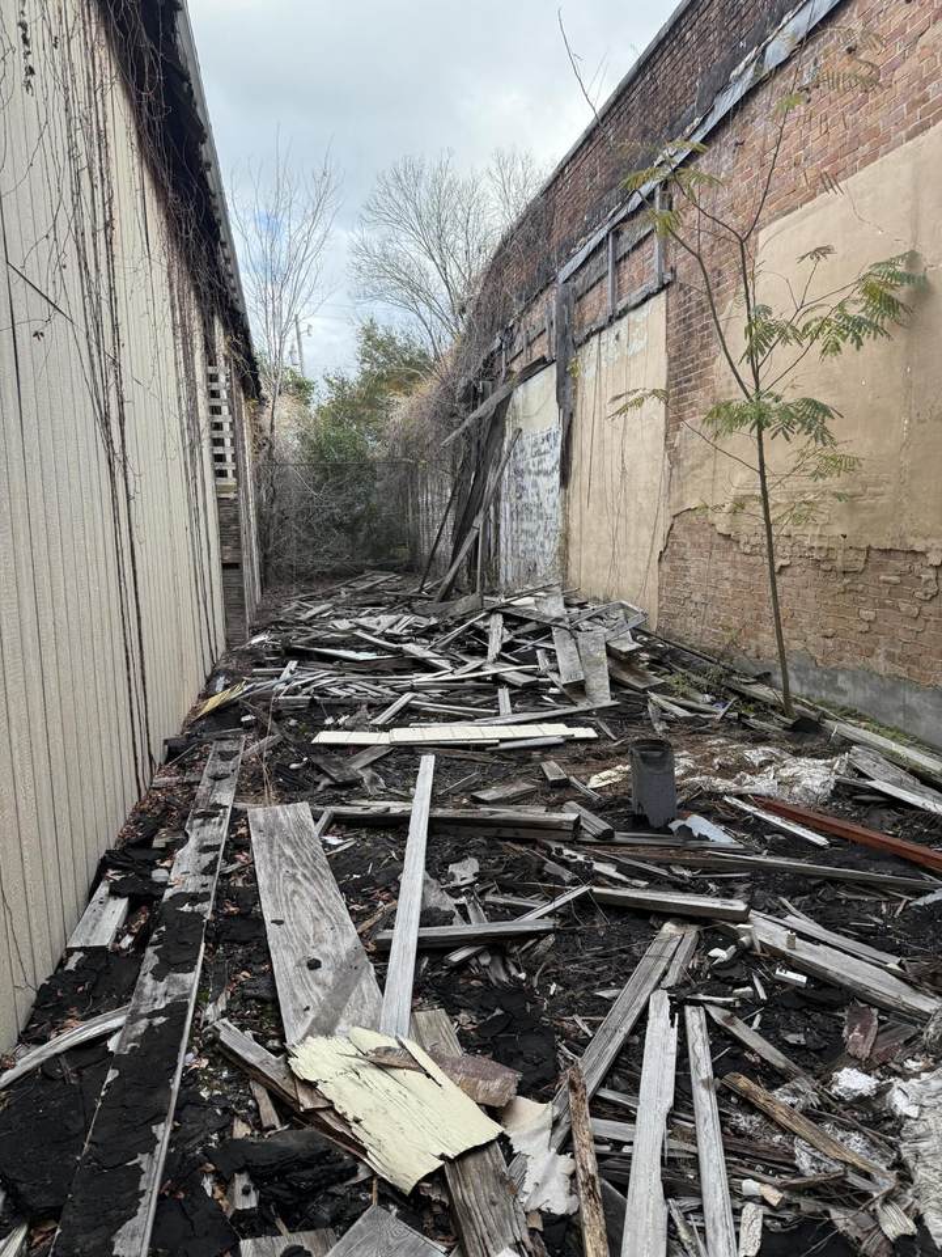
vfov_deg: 71.6
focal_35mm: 24
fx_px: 871
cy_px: 628
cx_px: 471
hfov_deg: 56.8
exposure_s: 1/898
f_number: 1.78
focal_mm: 6.76
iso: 100
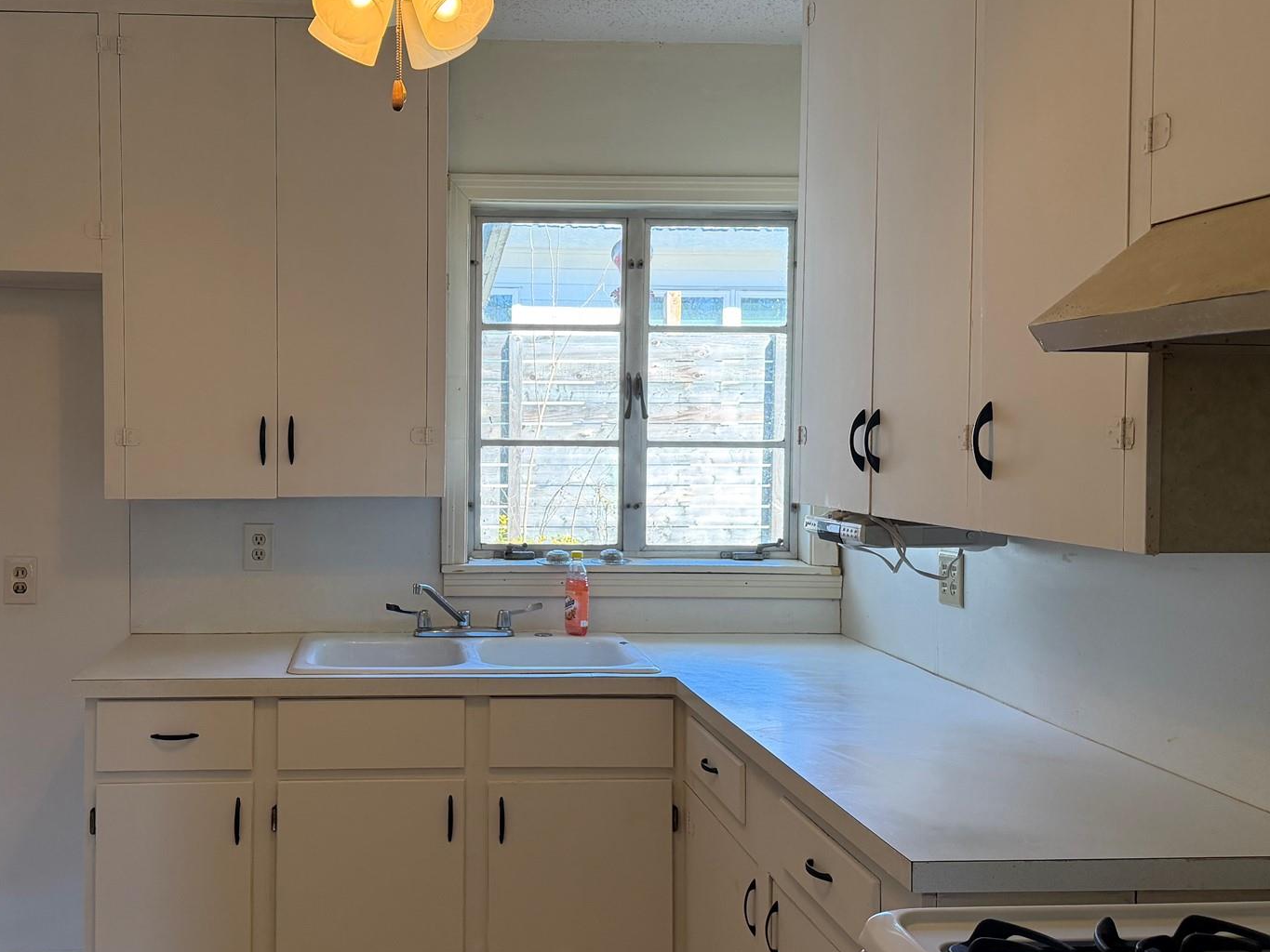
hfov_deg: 50.7
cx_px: 452
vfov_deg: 39.7
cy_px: 469
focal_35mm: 36
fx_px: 1321
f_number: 1.78
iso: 200
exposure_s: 1/183
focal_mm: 6.76
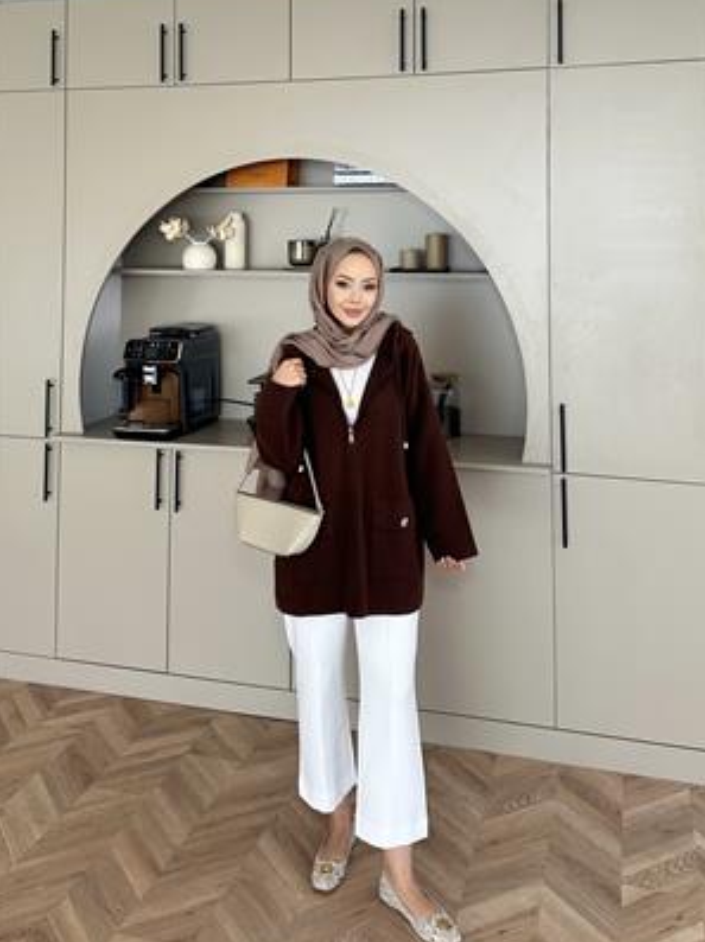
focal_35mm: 25
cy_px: 469
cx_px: 358
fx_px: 680
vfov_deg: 69.4
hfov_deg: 54.8
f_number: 1.78
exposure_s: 1/121
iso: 100
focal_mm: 6.86
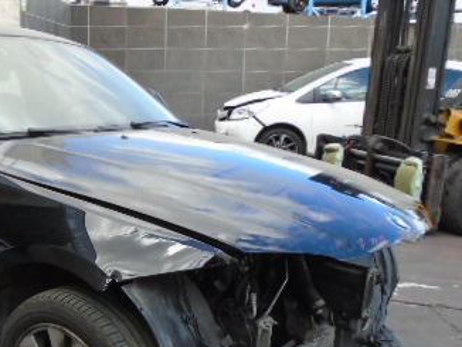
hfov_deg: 36.1
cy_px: 227
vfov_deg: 28.4
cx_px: 86
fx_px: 681
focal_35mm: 51
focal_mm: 4.6
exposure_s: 1/250
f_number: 3.2
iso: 100
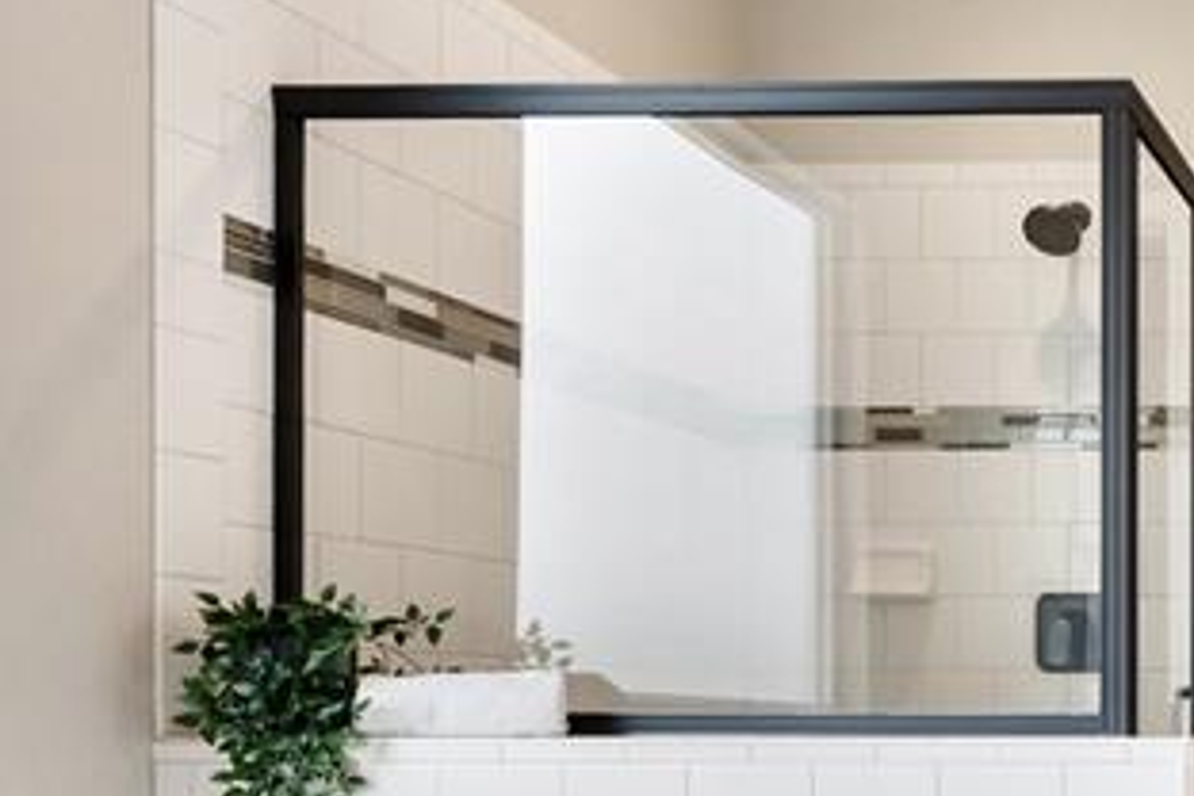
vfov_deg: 28.4
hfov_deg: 32.6
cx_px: 1531
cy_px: 675
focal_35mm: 46
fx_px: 1526
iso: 100
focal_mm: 14
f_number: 9
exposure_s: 1/13
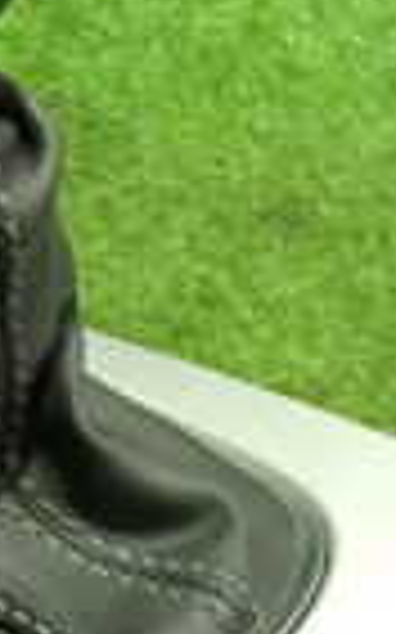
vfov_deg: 15.4
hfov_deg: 9.4
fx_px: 2334
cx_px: -198
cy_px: 508
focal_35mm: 135
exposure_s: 1/50
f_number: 2.3
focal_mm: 5.4
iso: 1600
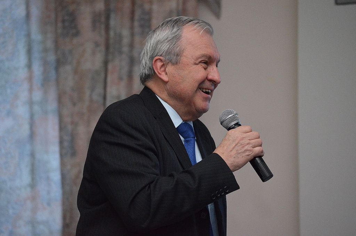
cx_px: 178
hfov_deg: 11.0
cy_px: 118
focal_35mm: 188
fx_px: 1850
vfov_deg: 7.3
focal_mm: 125
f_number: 4.8
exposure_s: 1/60
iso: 3200
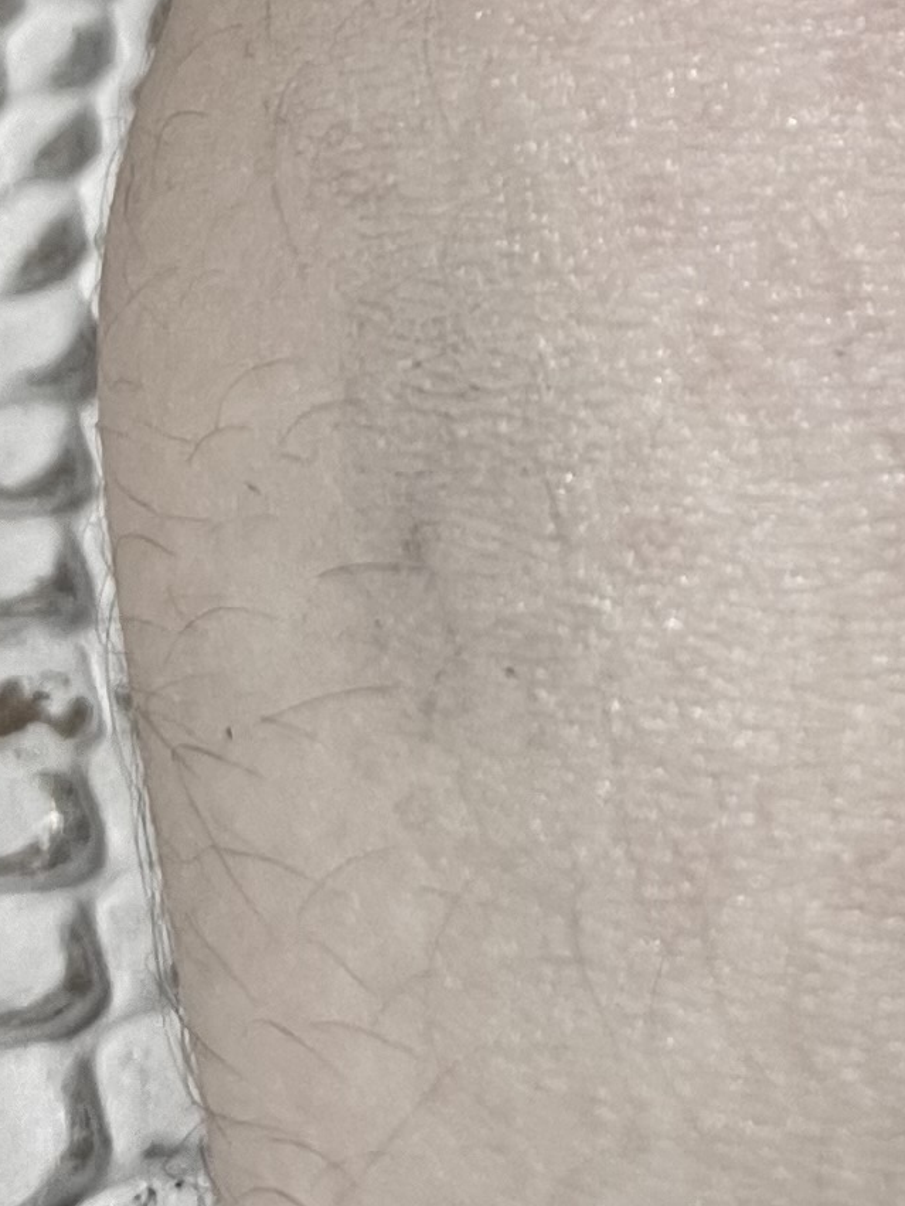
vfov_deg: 14.8
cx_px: 1103
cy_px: -661
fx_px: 4288
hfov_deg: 11.8
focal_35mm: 123
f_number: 1.5
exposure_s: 1/50
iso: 100
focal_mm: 5.7
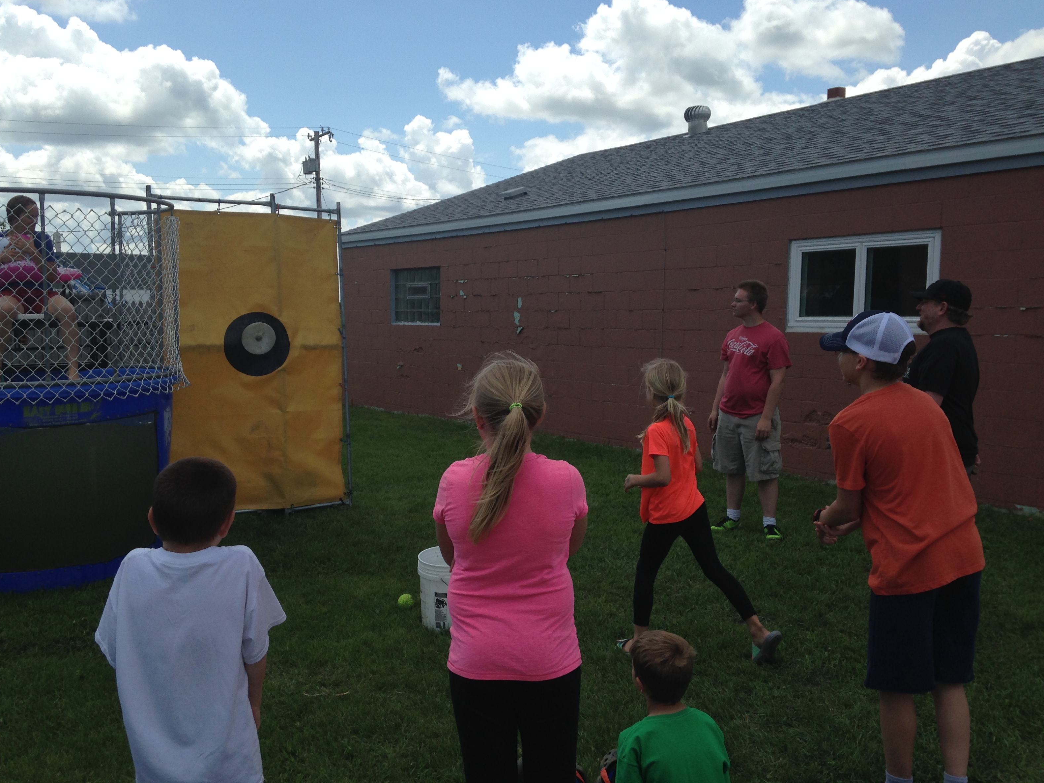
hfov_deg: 53.9
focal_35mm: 34
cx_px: 507
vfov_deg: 41.8
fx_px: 1025
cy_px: 381
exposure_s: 1/1938
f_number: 2.4
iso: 50
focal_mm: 4.12
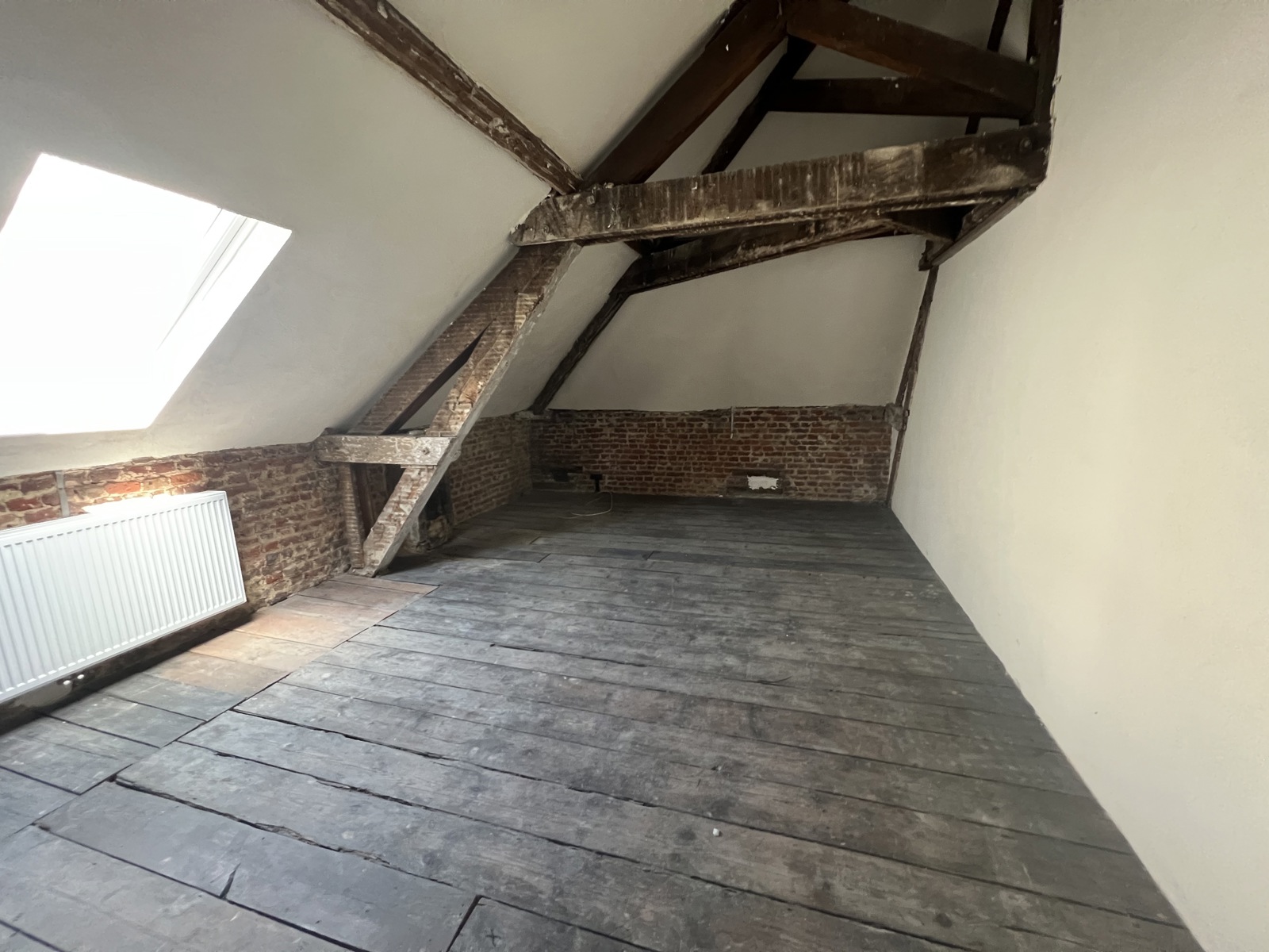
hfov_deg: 106.2
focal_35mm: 13
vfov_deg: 89.9
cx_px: 634
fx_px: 477
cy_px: 476
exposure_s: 1/60
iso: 500
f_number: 1.8
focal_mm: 1.57
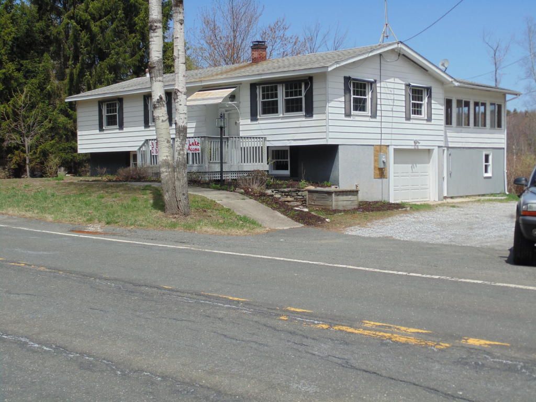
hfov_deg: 36.2
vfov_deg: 27.5
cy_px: 201
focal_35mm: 53
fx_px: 821
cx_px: 268
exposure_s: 1/1000
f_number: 3.9
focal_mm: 9.5
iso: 80
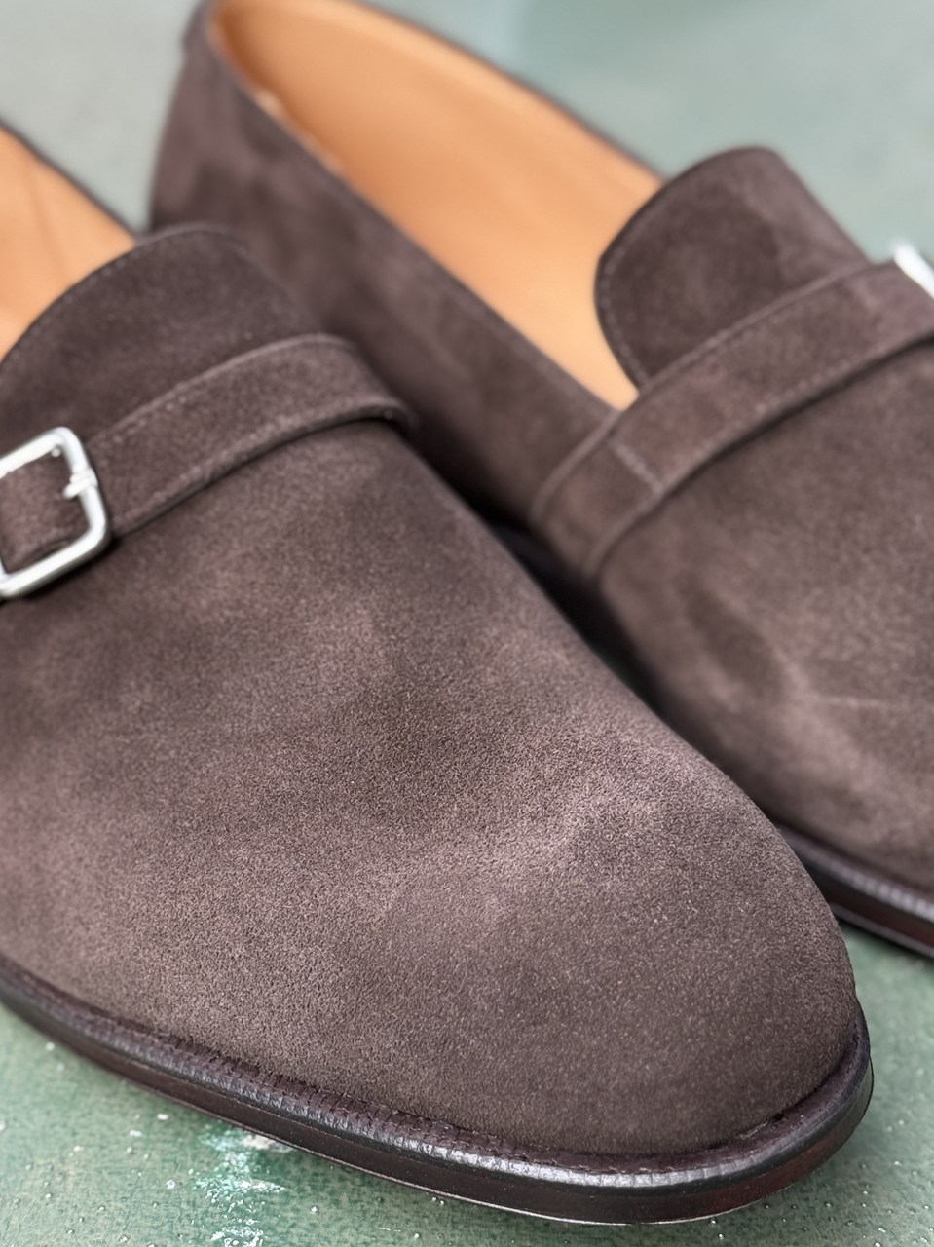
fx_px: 1728
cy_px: 624
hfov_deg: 30.2
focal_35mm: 48
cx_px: 467
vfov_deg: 39.7
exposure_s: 1/267
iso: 100
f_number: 1.78
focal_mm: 6.76
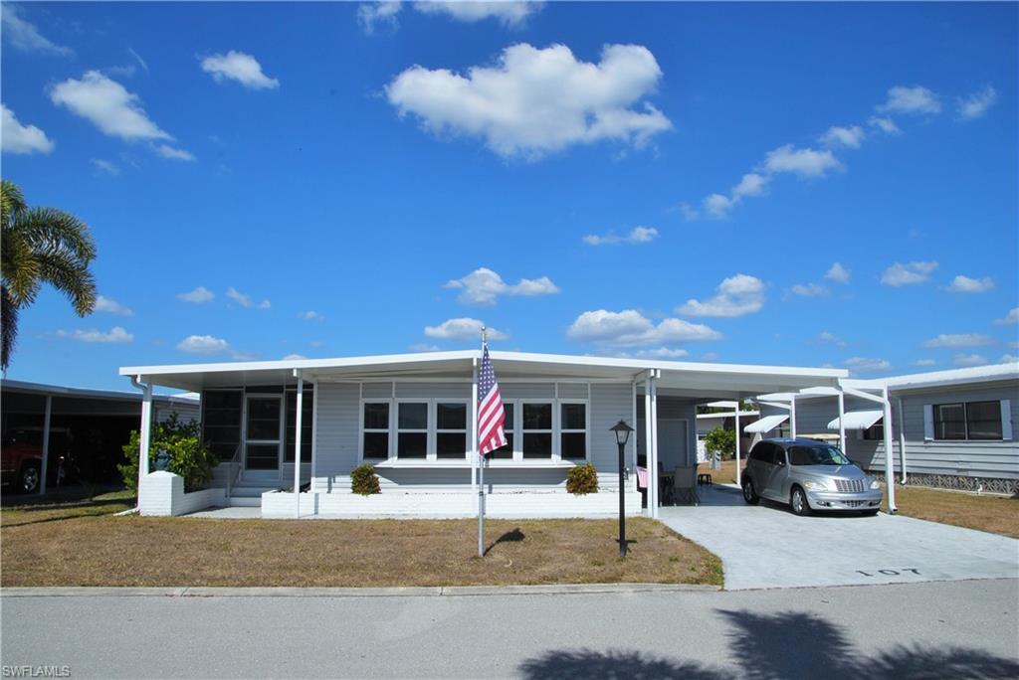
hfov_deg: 73.7
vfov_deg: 53.2
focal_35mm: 24
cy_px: 340
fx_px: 680
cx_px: 510
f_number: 13
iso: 100
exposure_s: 1/200
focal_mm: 16
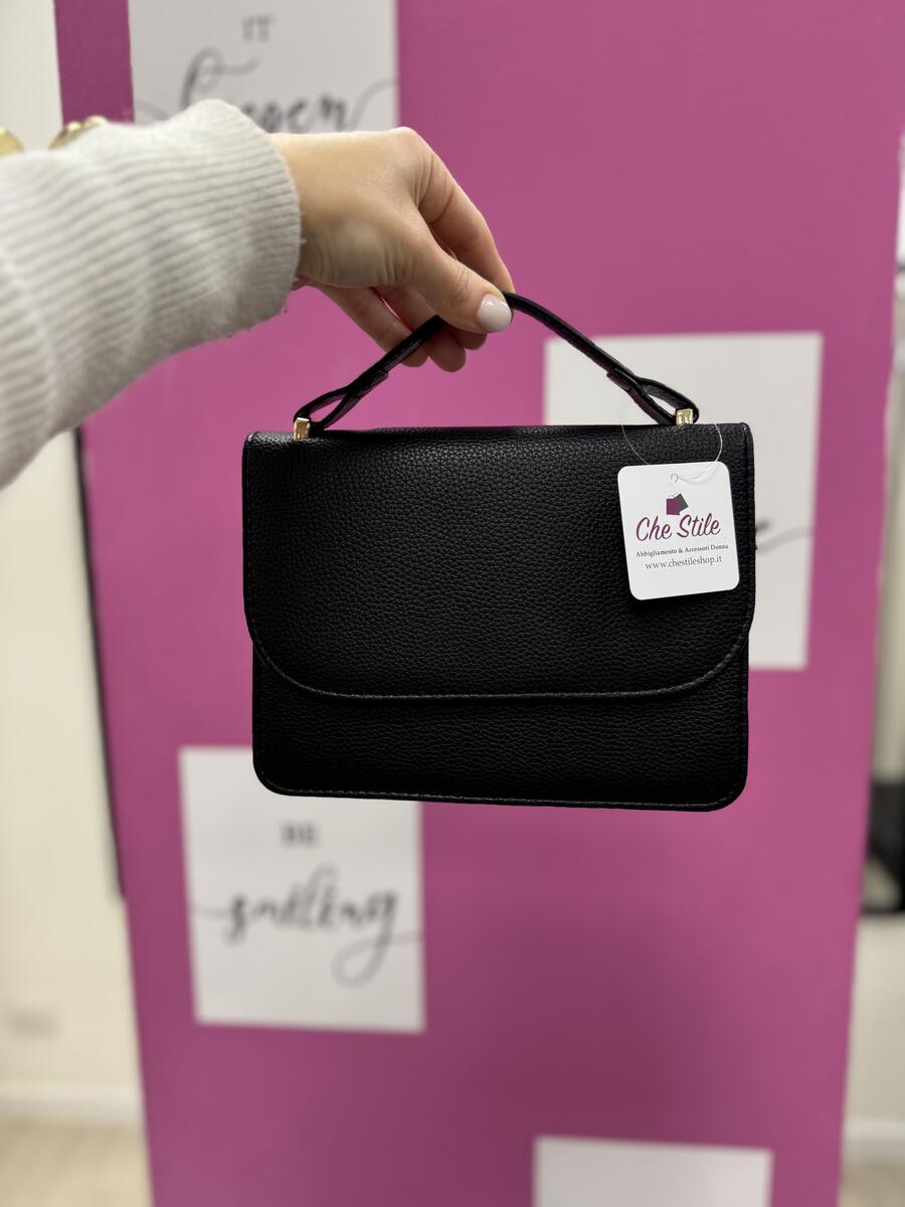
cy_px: 604
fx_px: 837
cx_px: 452
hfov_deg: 56.8
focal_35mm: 24
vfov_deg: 71.6
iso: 160
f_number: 1.78
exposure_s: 1/100
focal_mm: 6.76
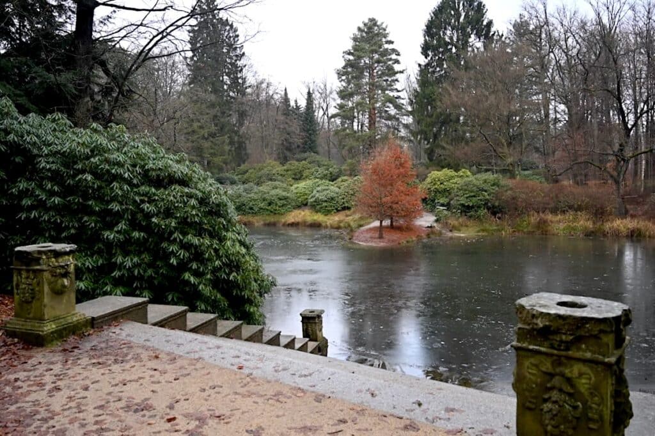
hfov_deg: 73.8
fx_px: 437
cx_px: 328
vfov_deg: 53.1
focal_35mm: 24
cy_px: 218
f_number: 4
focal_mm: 24
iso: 280
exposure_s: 1/250
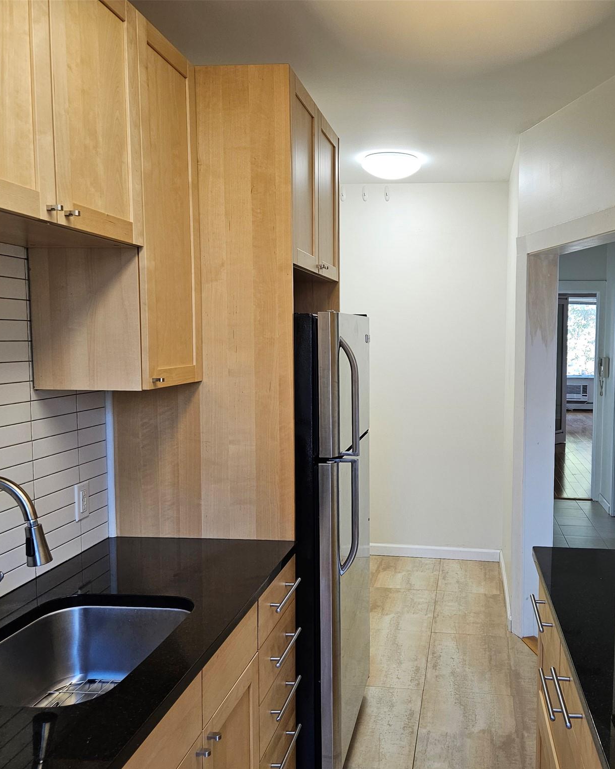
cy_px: 385
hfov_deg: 47.6
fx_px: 683
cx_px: 419
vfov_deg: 58.8
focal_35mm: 30
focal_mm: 5.4
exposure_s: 1/120
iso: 160
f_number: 1.8
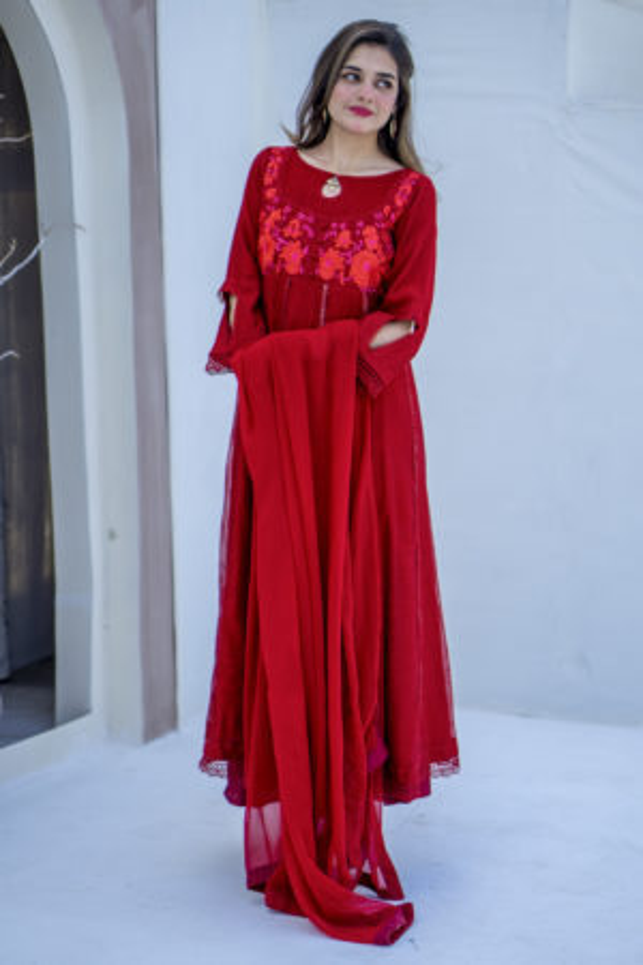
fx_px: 2009
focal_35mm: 75
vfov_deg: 27.0
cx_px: 322
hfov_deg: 18.2
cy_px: 482
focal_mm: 50
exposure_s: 1/2000
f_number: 1.8
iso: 100
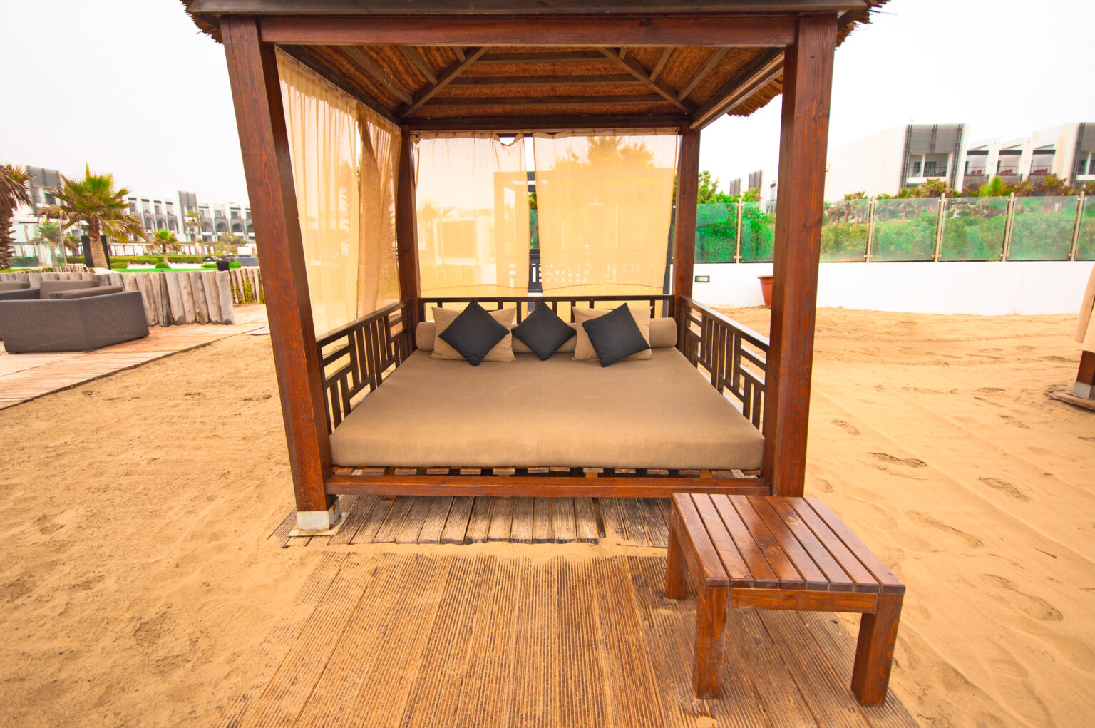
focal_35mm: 18
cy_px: 364
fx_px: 547
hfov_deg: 90.1
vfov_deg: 67.3
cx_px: 548
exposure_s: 1/320
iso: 200
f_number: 4.5
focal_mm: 12
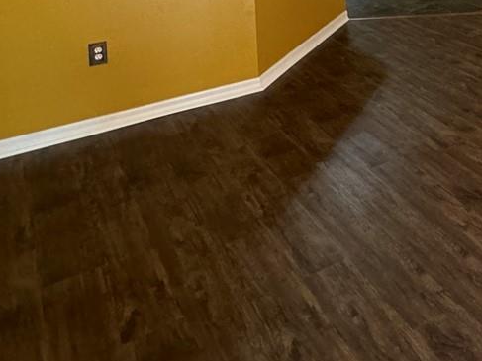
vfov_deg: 26.9
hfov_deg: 35.0
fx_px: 640
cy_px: -99
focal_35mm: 46
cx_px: 538
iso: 400
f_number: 2.2
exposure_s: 1/60
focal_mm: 2.22
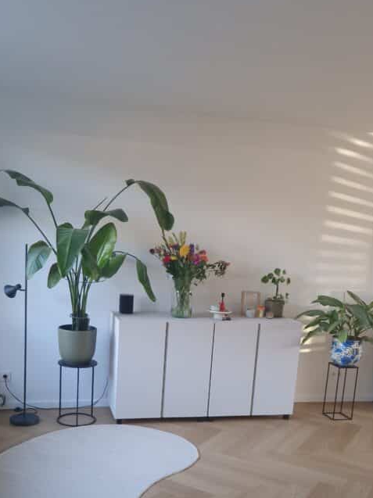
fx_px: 532
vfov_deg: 48.8
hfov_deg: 38.6
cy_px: 355
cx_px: 172
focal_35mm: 37
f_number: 1.8
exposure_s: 1/50
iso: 100
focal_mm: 5.4
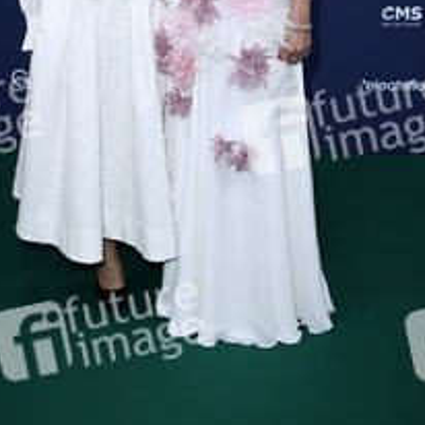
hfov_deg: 26.0
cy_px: 23
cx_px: 159
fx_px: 917
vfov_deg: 25.1
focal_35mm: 66
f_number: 5
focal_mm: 40
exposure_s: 1/250
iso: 640
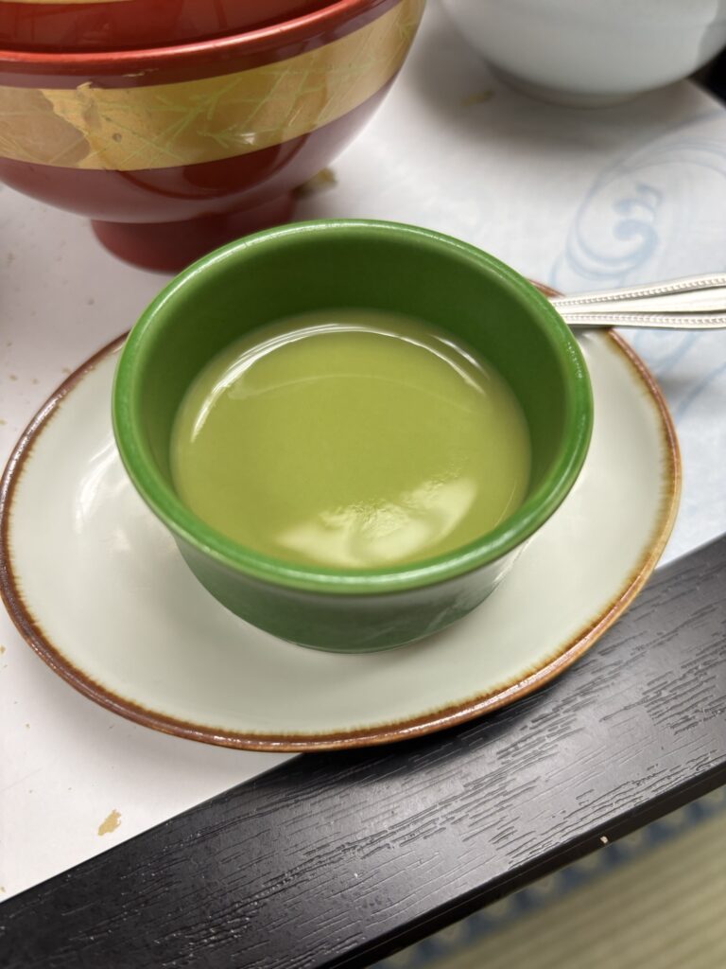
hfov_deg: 53.1
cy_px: 484
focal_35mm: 26
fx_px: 727
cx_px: 363
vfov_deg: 67.3
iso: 125
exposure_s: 1/60
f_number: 1.6
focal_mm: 5.96
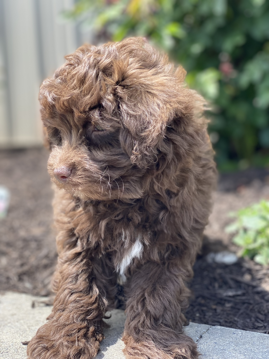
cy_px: 180
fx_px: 539
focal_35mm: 52
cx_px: 134
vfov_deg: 36.8
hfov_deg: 28.0
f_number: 2
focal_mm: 6
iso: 20
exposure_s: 1/226
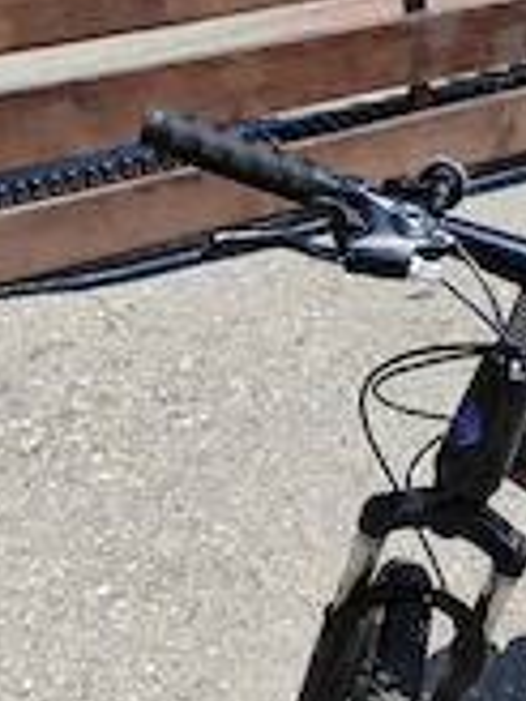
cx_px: 466
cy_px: 556
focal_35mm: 56
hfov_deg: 25.4
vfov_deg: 33.4
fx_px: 1135
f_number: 1.65
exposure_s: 1/769
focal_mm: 6.19
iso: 50
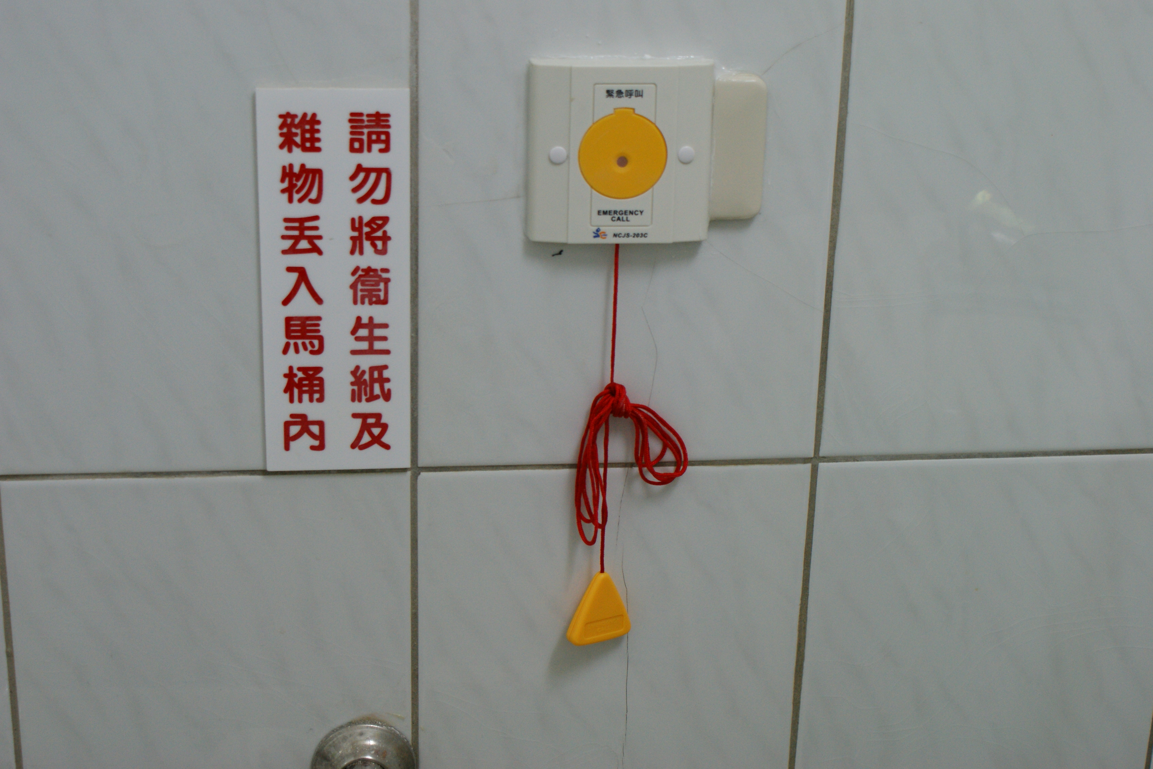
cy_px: 384
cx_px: 576
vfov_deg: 22.6
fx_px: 1922
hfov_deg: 33.4
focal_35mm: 60
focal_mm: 40
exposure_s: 1/15
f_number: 5.6
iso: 400
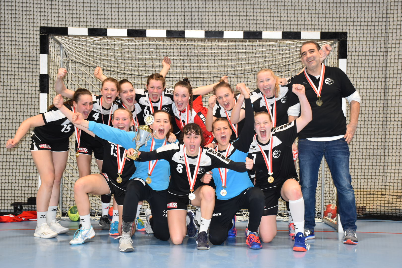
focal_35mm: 52
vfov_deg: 25.8
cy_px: 134
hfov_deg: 37.9
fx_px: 586
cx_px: 201
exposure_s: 1/100
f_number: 5
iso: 800
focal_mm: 35
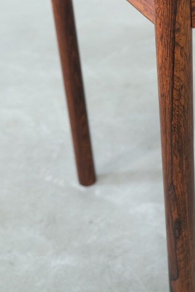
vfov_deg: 28.3
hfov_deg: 19.5
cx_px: 159
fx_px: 561
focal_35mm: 69
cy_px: 36
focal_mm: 23.5
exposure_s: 1/34
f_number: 4
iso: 2500
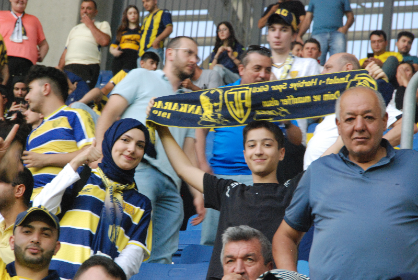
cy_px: 140
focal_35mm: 202
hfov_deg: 10.2
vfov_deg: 6.8
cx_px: 209
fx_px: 2353
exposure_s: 1/40
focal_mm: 135
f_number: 13
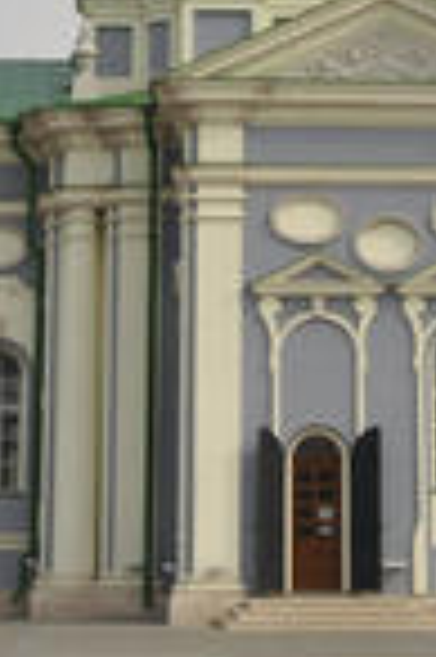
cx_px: 346
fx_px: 2822
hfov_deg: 8.8
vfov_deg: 12.3
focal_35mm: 155
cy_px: -482
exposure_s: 1/350
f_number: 9.5
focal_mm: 26
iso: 200
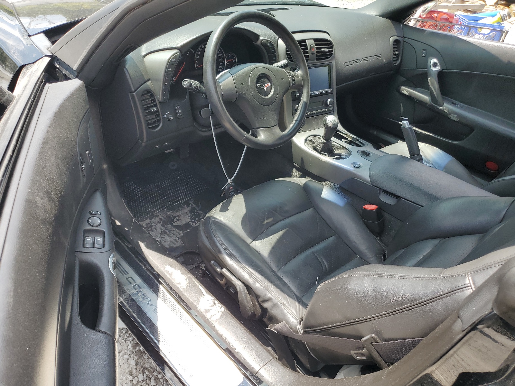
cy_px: 193
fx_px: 387
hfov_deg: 67.3
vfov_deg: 53.1
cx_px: 258
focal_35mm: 26
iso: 50
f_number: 1.5
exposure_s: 1/769
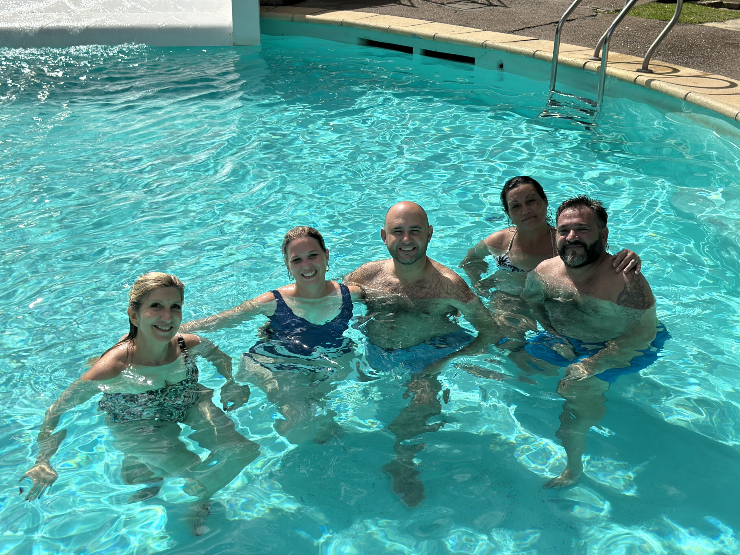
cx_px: 370
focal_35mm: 48
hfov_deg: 39.7
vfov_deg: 30.3
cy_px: 278
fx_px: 1026
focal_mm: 6.86
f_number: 1.78
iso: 100
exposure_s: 1/10870
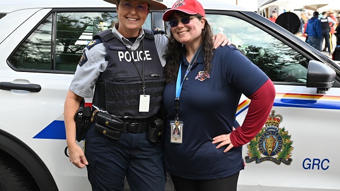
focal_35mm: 44
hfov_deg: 46.4
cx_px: 173
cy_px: 76
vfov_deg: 27.0
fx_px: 396
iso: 200
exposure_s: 1/250
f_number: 5
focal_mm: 41
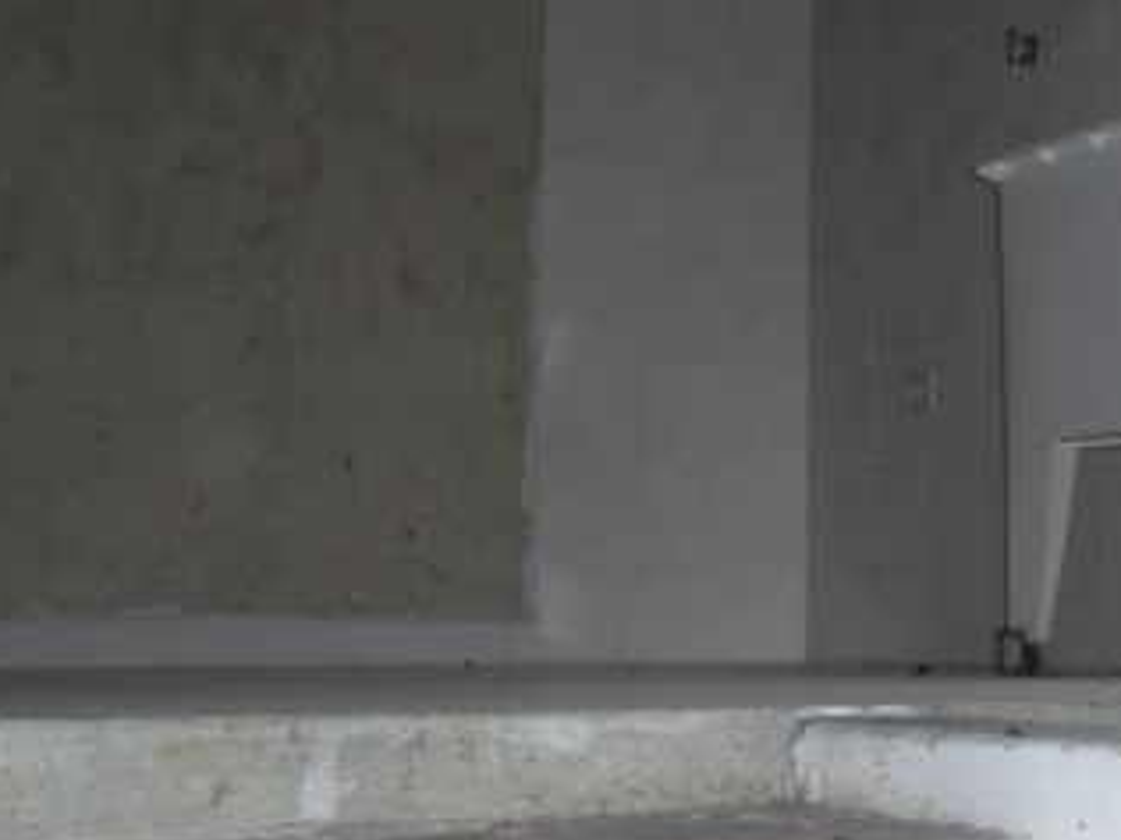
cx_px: 1004
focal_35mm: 73
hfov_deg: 25.8
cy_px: 478
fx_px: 2364
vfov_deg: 20.2
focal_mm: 6.3
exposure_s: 1/60
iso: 200
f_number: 3.1
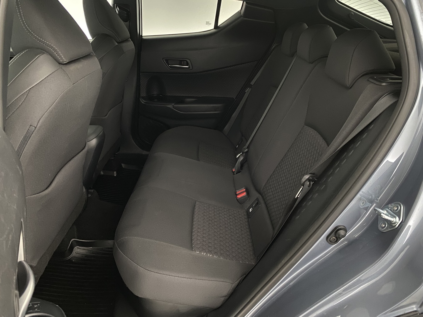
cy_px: 158
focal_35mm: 26
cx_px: 212
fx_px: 318
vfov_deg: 53.1
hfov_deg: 67.3
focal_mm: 4.25
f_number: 1.8
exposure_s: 1/25
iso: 1250
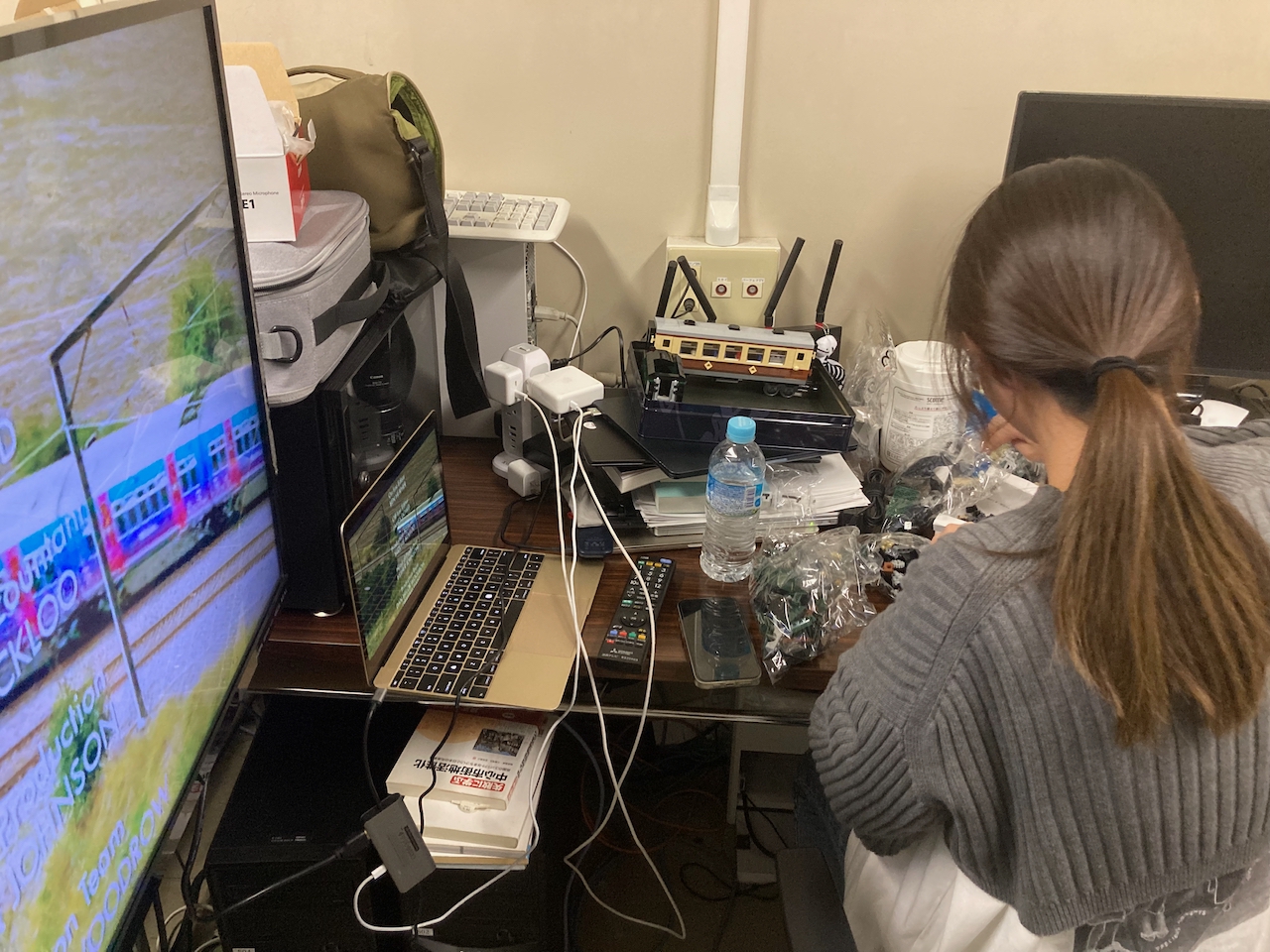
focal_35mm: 28
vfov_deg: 49.7
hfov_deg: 63.4
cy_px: 476
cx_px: 635
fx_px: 1027
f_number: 1.8
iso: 320
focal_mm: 3.99
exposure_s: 1/60
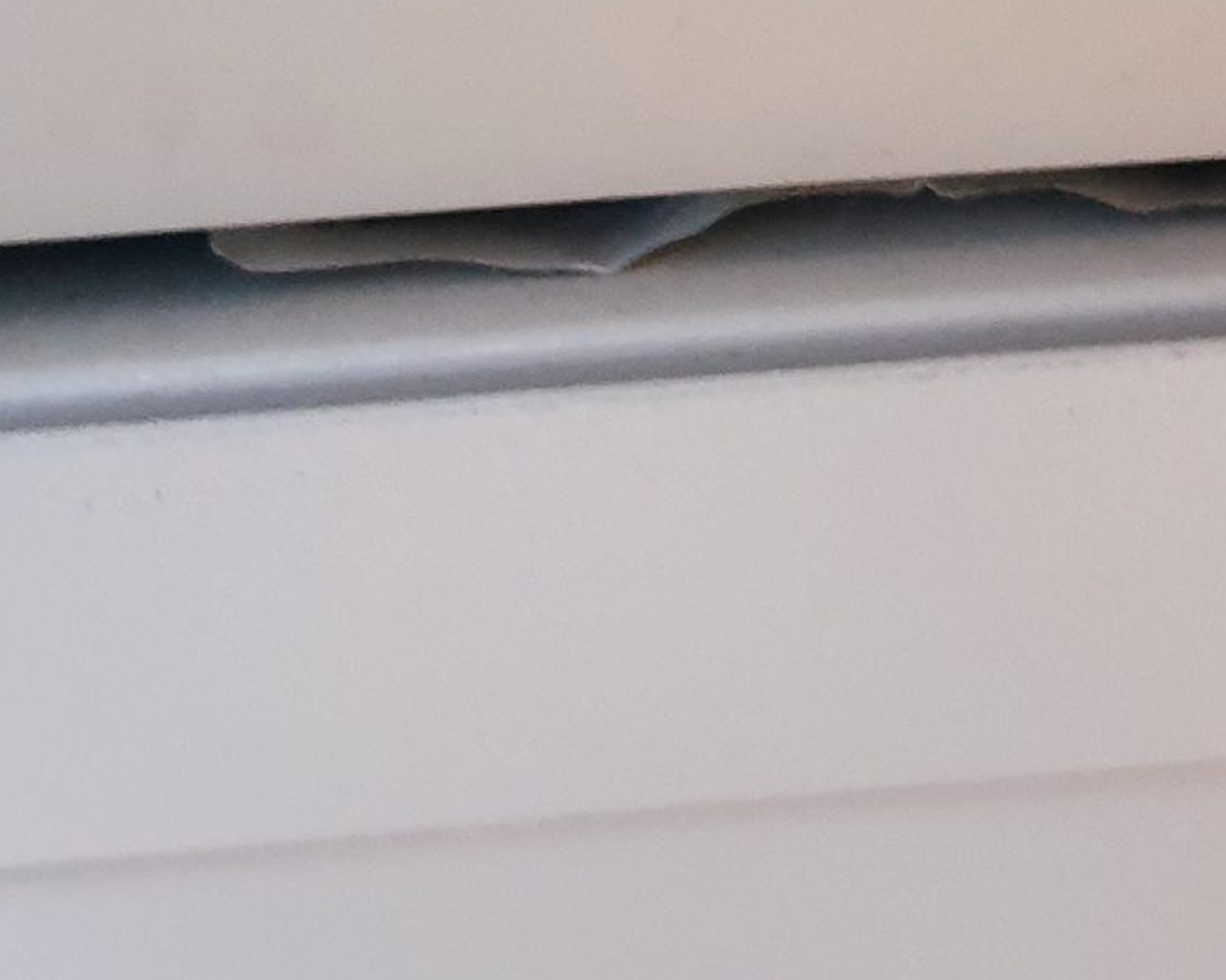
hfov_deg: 21.0
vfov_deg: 16.5
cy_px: -45
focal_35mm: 91
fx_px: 3301
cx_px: 788
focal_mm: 4.3
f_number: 1.5
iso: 320
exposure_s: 1/17
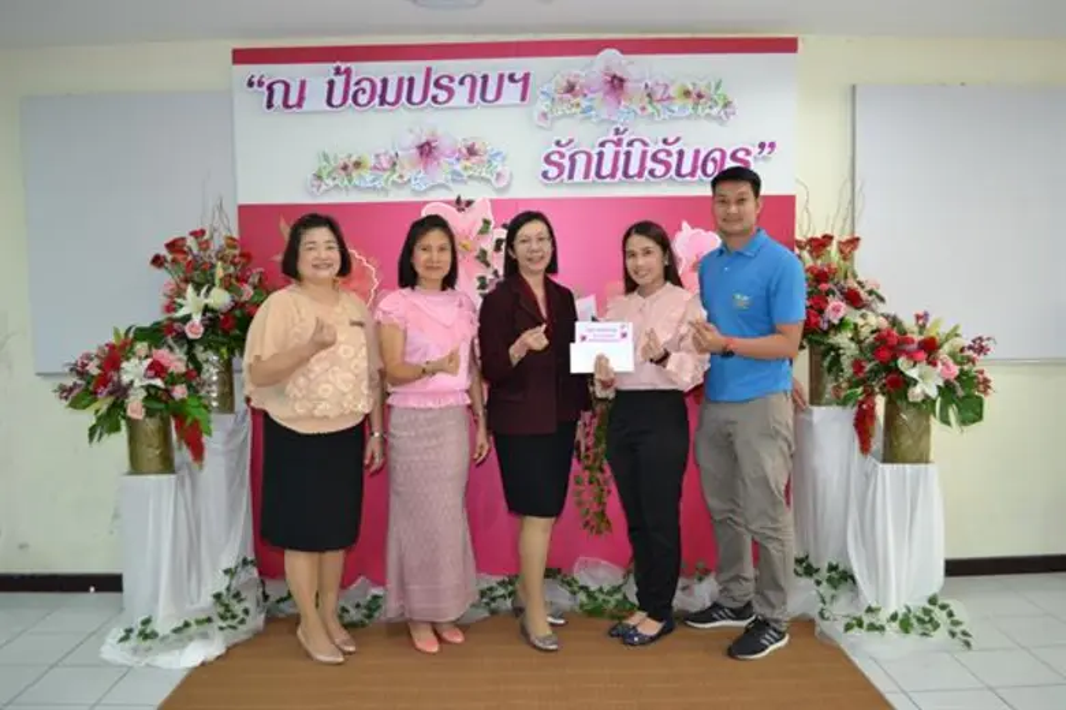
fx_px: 799
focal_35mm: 27
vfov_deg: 47.9
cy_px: 355
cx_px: 533
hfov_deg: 67.4
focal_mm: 18
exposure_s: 1/60
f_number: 3.5
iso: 1100
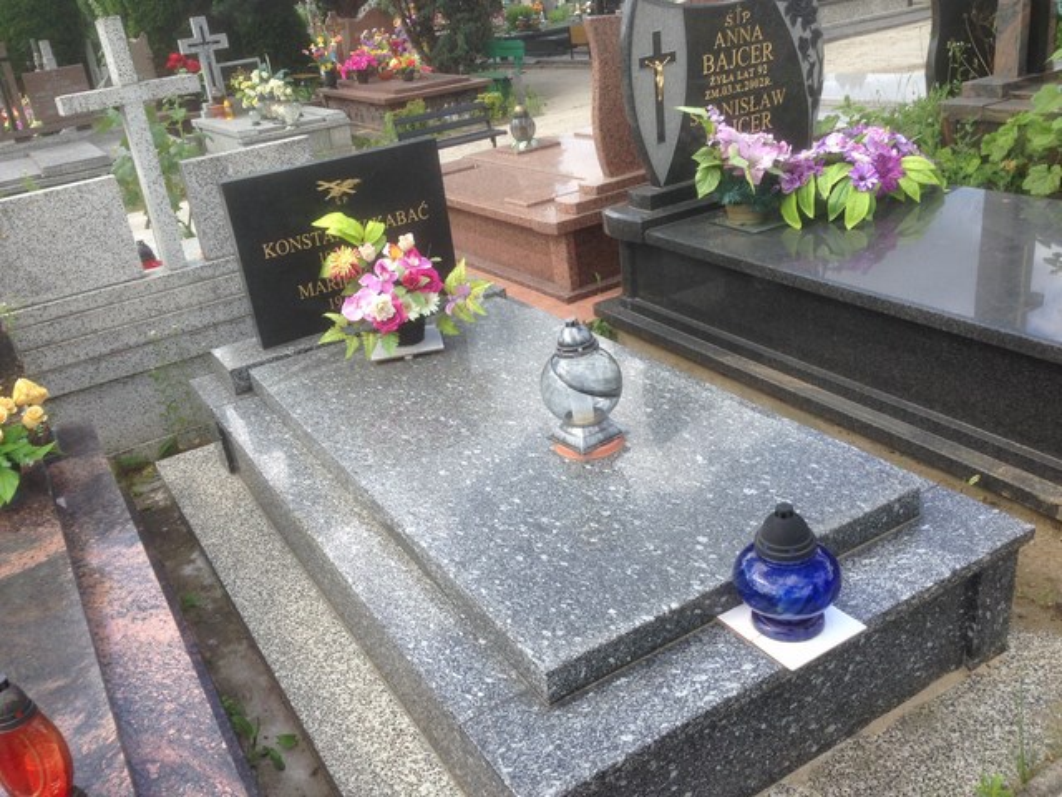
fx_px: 1012
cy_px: 398
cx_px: 531
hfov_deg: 55.4
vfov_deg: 42.9
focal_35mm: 33
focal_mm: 4.12
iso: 50
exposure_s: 1/589
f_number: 2.4
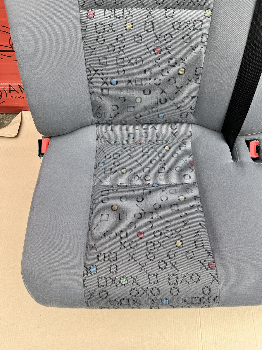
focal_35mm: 26
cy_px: 175
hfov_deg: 53.1
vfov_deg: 67.3
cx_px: 131
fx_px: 262
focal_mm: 5.1
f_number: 1.6
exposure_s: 1/407
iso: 50
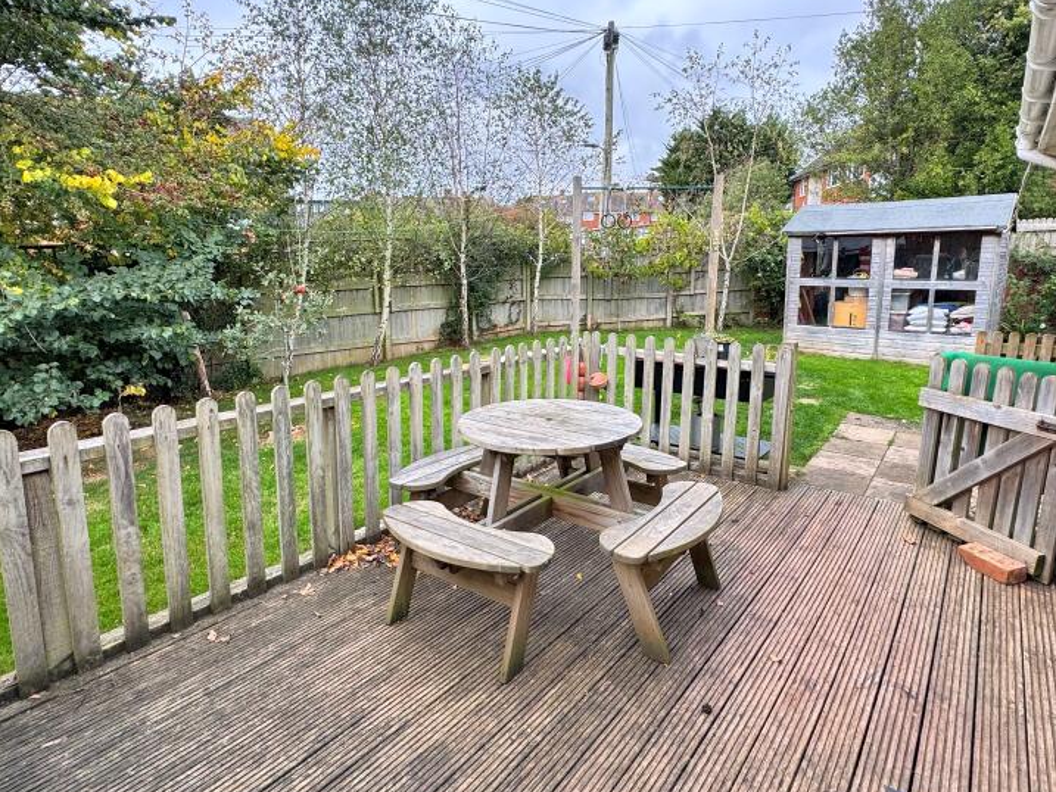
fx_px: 610
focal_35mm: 20
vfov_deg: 65.9
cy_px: 361
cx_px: 541
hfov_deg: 81.7
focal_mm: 2.22
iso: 40
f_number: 2.2
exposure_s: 1/322
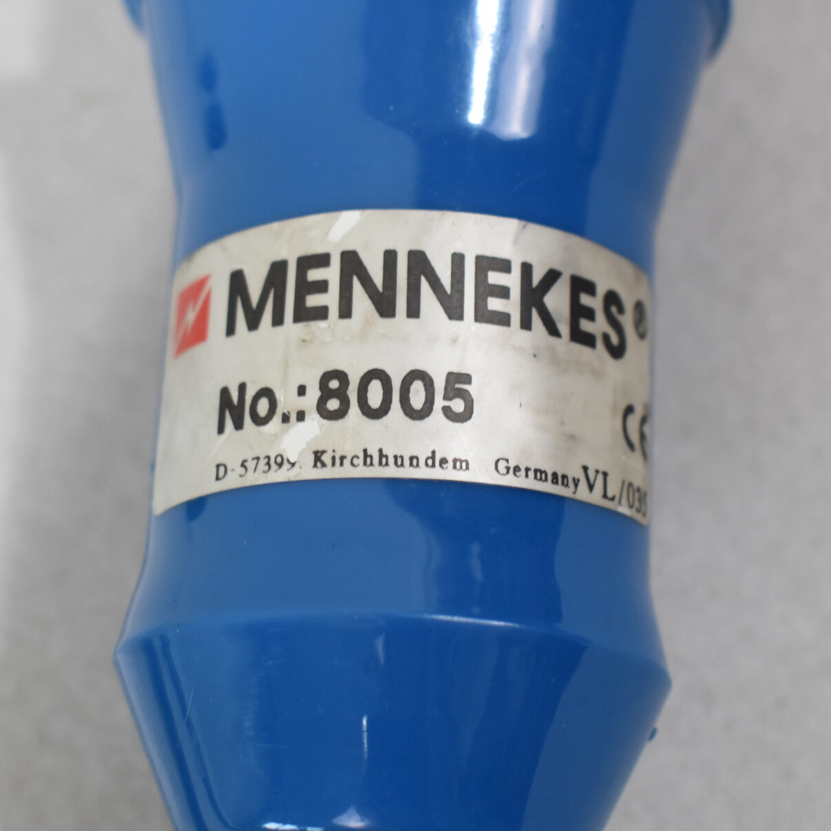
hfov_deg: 19.9
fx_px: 2363
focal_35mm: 87
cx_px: 475
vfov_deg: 19.9
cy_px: 336
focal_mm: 32
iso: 400
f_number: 5.6
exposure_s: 1/60
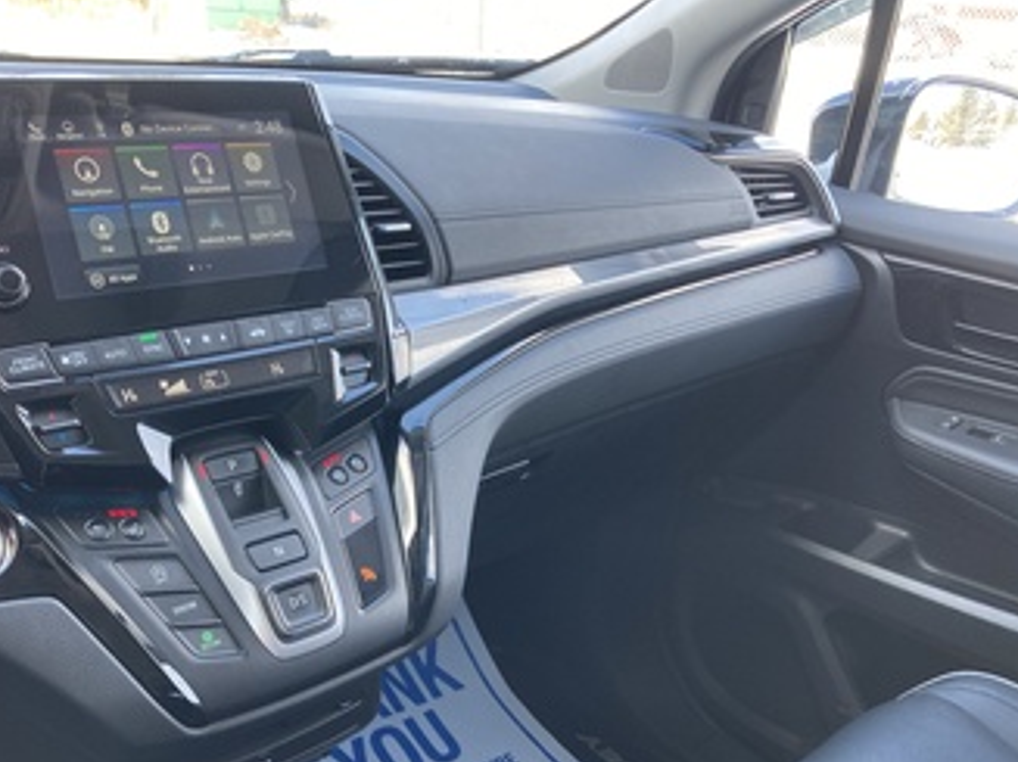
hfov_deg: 51.2
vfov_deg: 39.4
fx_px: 1058
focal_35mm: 36
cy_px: 465
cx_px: 436
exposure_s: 1/121
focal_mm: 3.99
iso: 64
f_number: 1.8
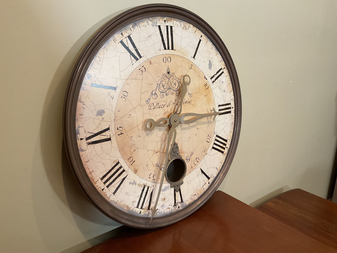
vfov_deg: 48.2
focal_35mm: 29
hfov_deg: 61.7
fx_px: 282
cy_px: 126
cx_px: 168
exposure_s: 1/60
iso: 160
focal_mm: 3
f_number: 1.8
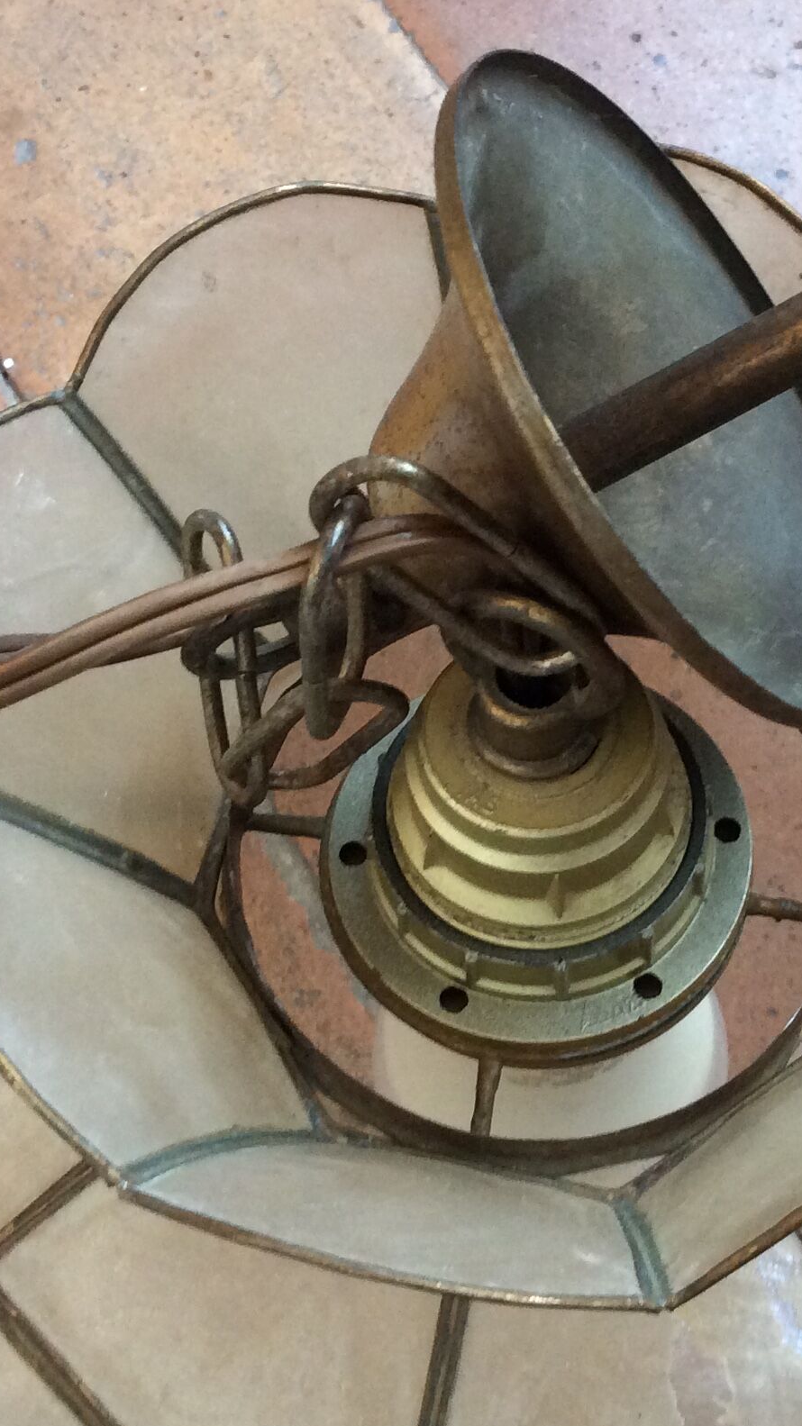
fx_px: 2156
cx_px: 570
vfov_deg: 36.6
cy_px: 697
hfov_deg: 21.0
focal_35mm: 57
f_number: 2.4
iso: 125
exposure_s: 1/25
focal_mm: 3.3
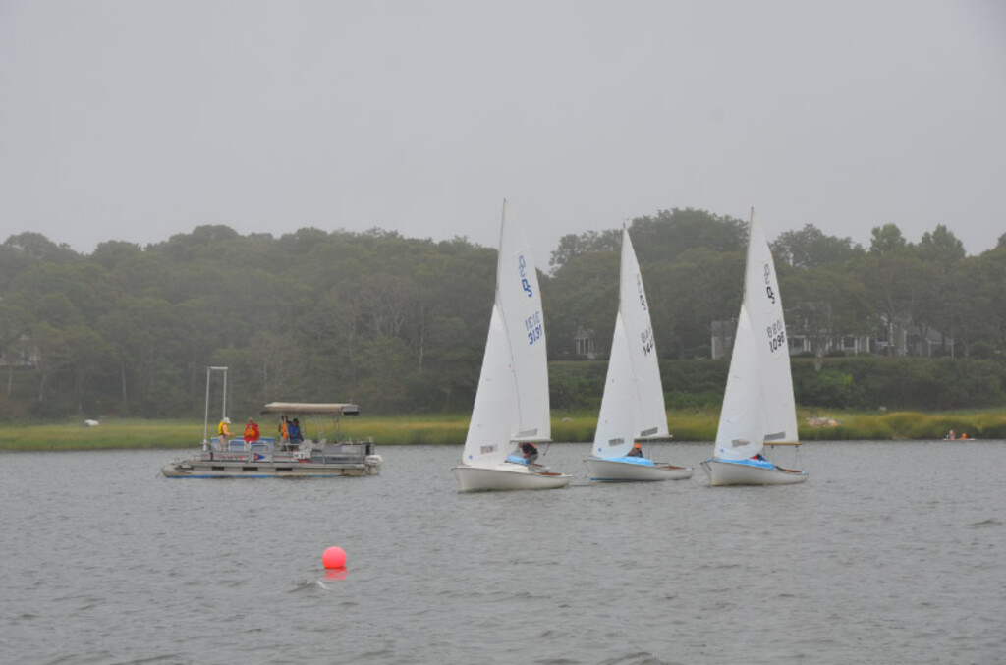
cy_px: 332
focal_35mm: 105
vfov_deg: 13.0
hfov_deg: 19.5
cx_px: 503
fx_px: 2926
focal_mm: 70
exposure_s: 1/320
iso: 100
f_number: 9
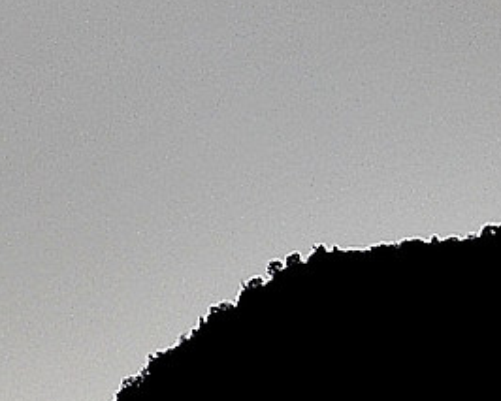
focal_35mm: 608
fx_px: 9019
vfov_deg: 2.5
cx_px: -979
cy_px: -828
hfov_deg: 3.1
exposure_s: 1/250
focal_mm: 48
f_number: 9
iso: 200
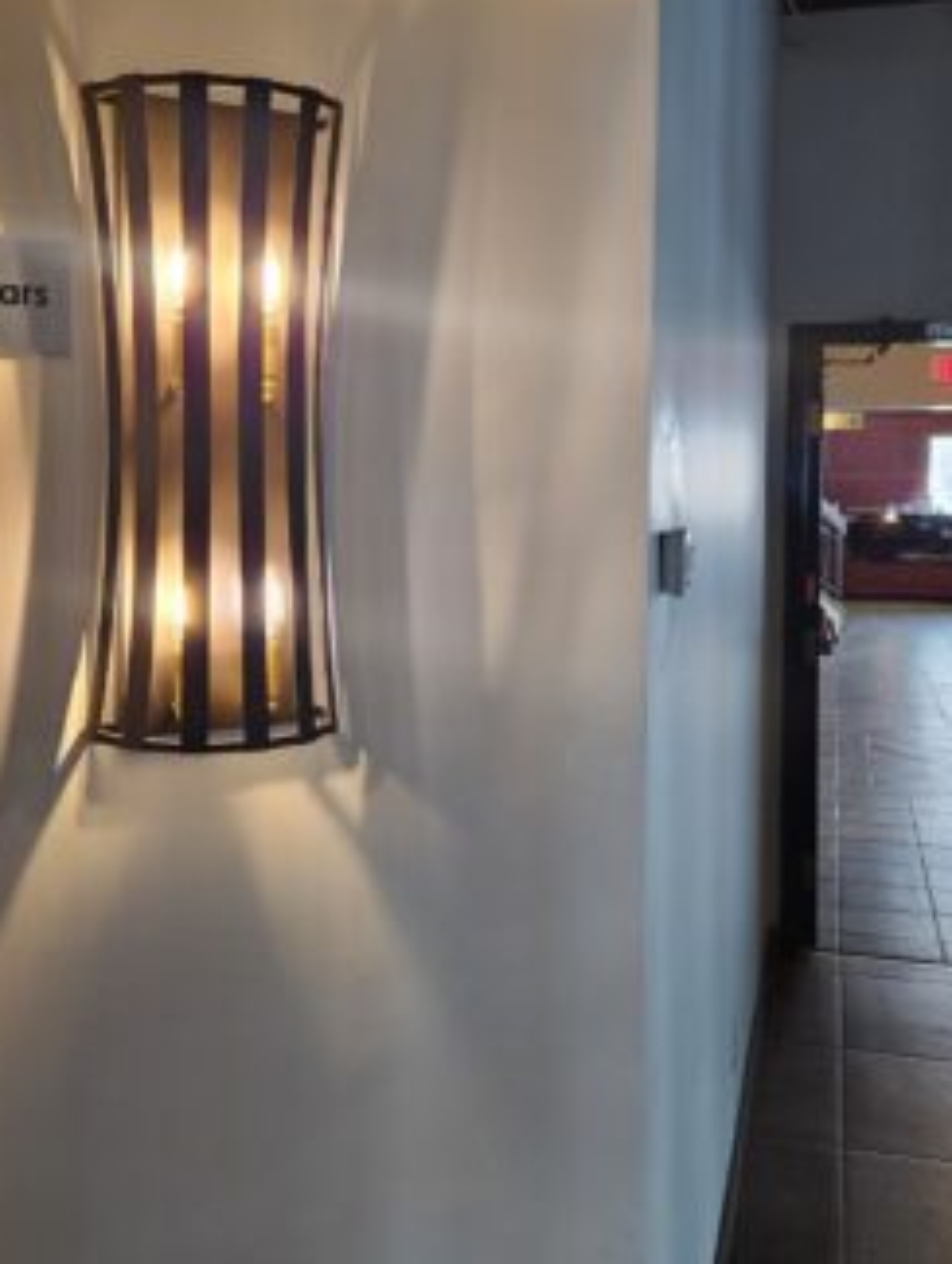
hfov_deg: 36.8
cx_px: 404
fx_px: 1426
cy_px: 527
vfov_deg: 47.6
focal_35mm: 39
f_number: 1.8
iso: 320
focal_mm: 5.4
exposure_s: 1/120
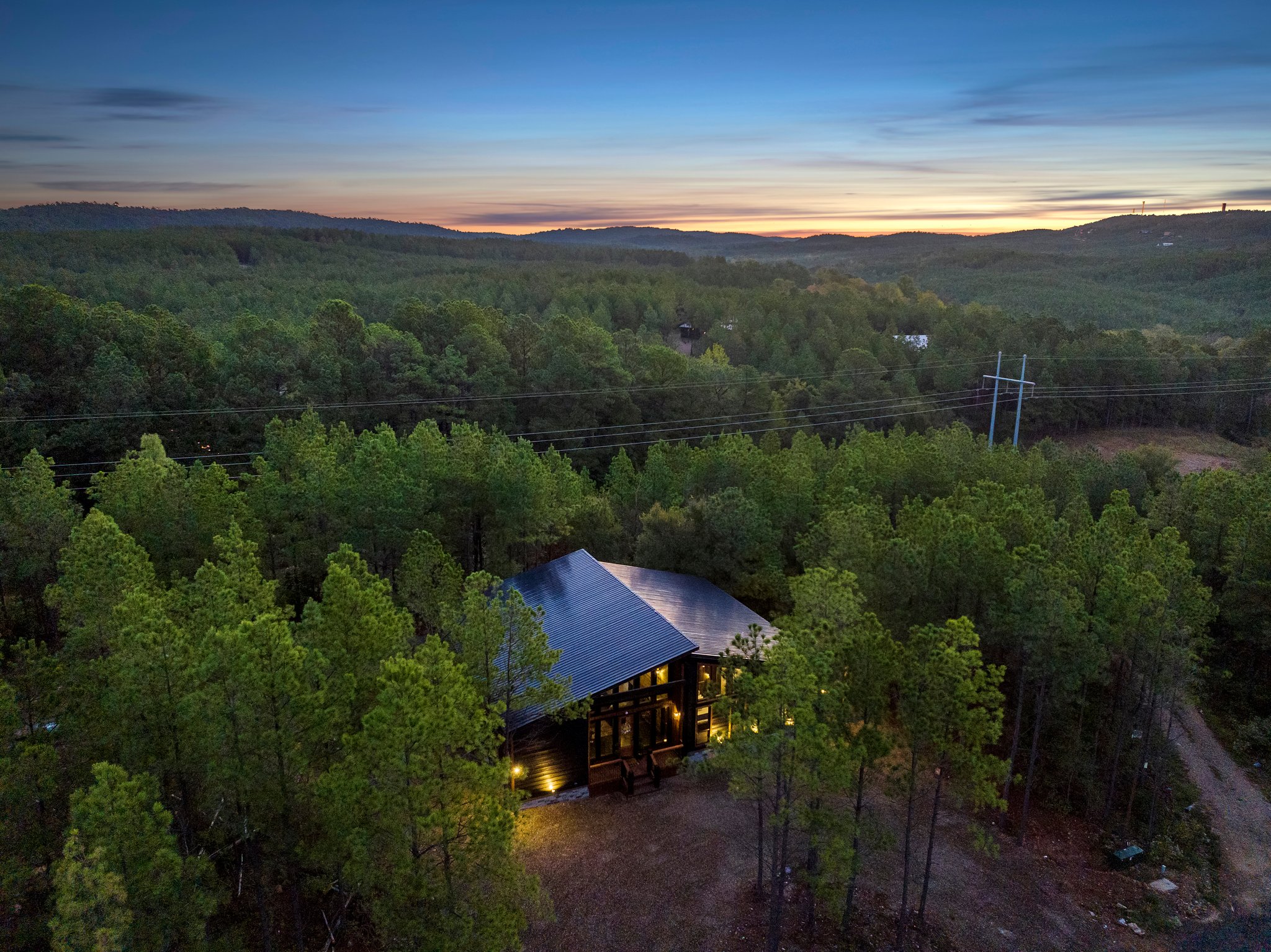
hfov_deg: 71.6
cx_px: 636
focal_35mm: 24
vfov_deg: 56.8
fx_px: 881
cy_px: 476
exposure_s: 1/100
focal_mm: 12.29
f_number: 2.8
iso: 400
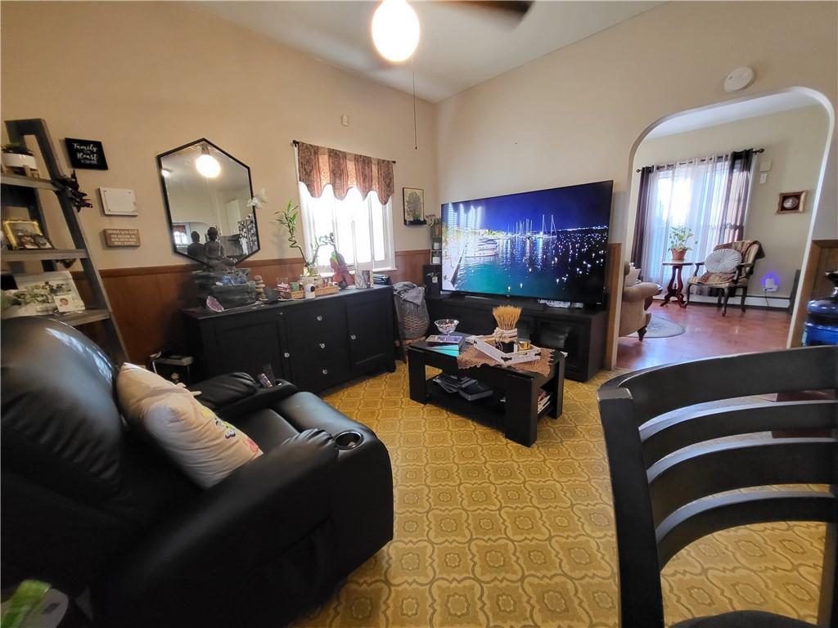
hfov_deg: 106.2
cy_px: 314
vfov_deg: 89.9
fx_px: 315
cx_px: 419
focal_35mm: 13
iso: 500
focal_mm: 1.74
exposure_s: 1/30
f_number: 2.2
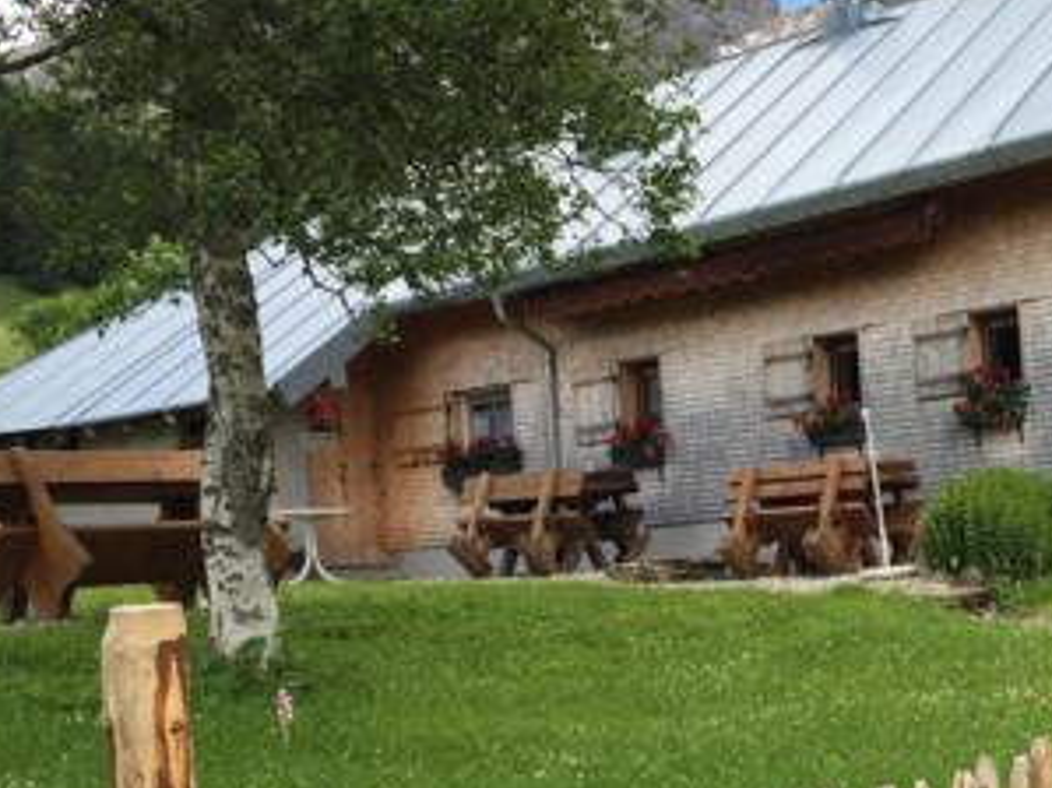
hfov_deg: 32.8
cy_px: 623
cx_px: 846
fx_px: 1732
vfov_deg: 25.2
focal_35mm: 57
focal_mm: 4.15
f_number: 2.2
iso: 32
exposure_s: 1/608
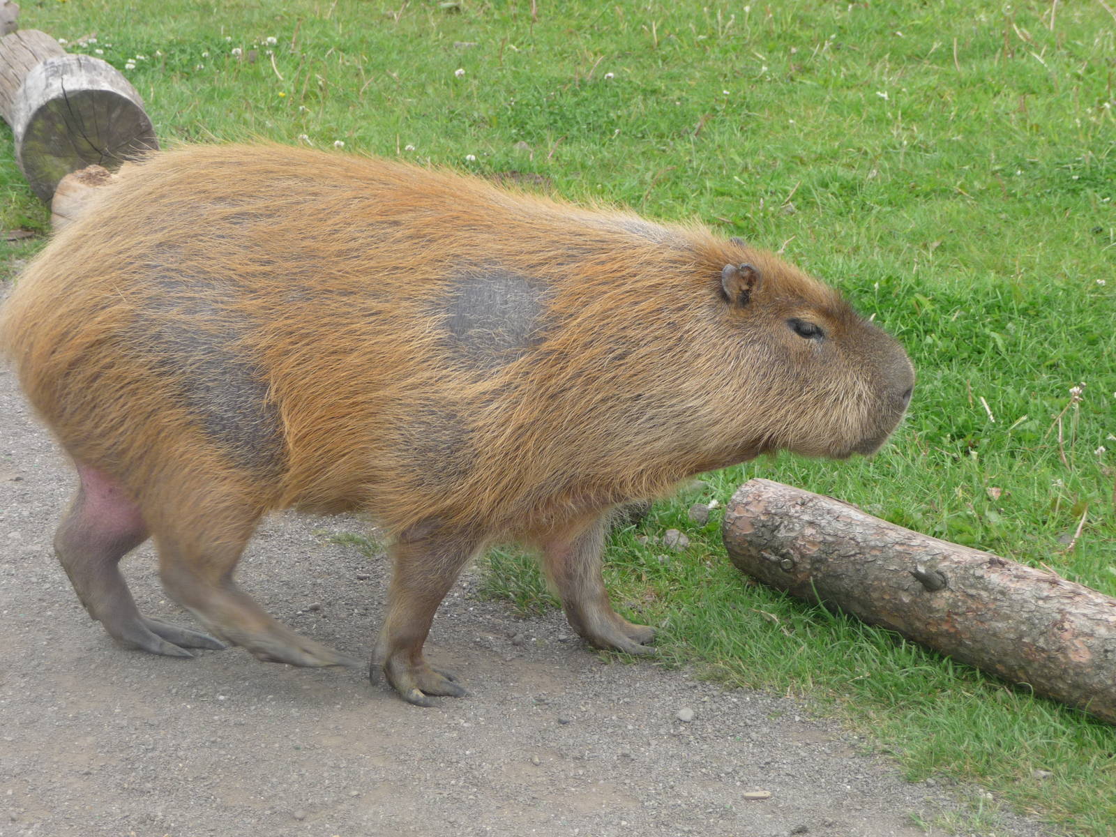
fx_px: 3611
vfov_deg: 13.2
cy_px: 418
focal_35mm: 112
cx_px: 558
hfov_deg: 17.6
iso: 100
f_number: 4.7
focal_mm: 19.1
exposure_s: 1/160
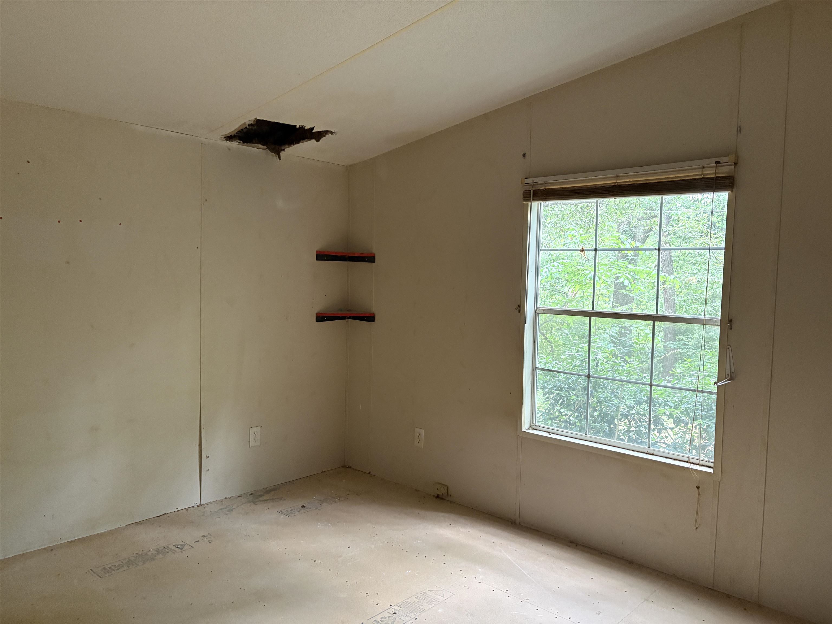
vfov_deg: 53.1
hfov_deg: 67.3
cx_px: 416
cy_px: 312
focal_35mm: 26
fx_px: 625
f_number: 1.6
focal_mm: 5.96
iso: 500
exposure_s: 1/47
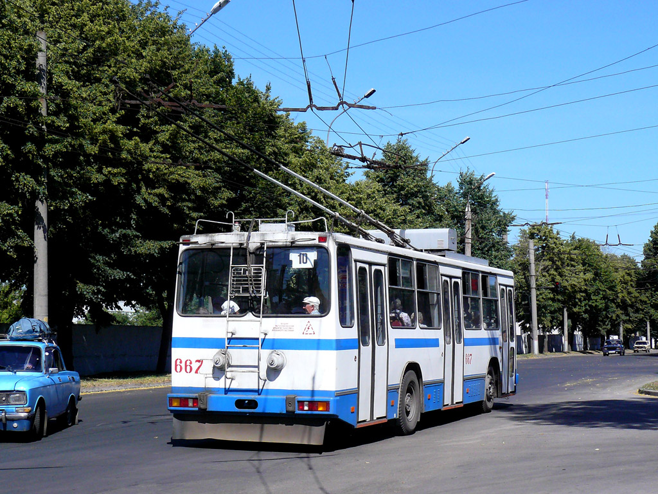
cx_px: 329
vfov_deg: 25.2
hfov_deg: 33.2
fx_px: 1102
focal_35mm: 58
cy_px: 247
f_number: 4
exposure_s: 1/1300
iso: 200
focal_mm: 9.6
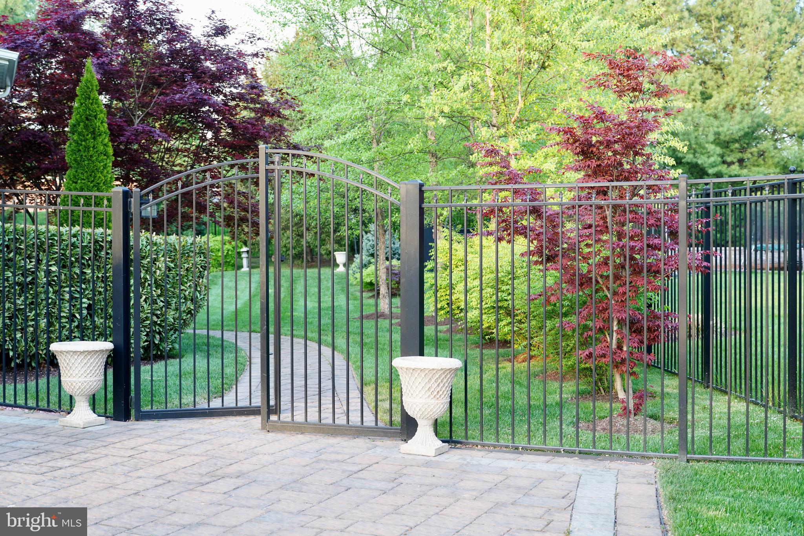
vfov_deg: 28.6
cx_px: 402
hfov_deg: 41.9
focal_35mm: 47
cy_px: 268
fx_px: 1050
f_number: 4
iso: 200
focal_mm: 47
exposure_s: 1/50
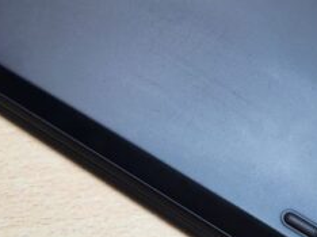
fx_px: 540
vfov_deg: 24.5
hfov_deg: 32.7
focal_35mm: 59
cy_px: 56
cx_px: 154
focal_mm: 5.4
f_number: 1.8
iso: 200
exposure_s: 1/100
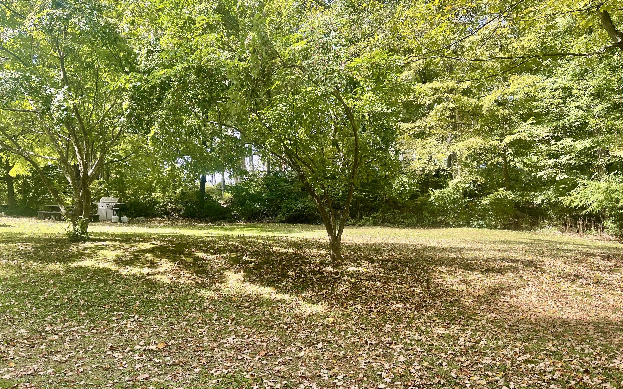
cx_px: 310
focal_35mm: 27
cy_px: 184
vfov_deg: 46.0
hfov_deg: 68.4
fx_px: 458
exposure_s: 1/421
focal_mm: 5.1
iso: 32
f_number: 1.6
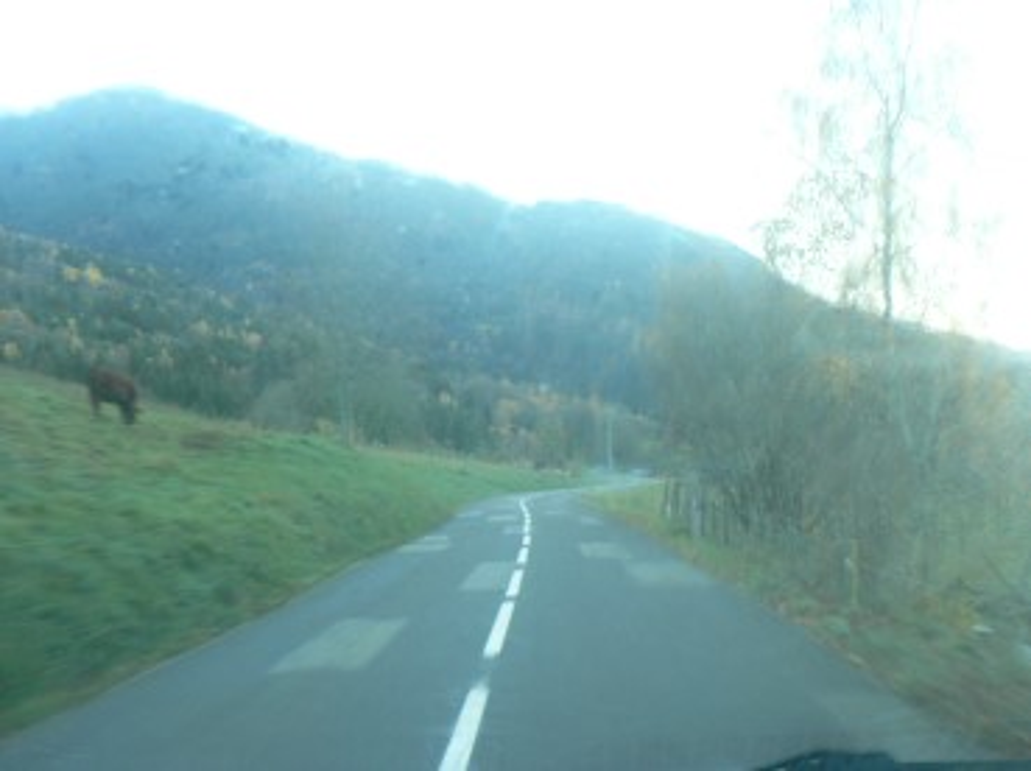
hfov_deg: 51.4
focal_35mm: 36
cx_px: 516
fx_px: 1071
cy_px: 386
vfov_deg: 39.6
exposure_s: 1/30
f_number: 2.8
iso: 100
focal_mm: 6
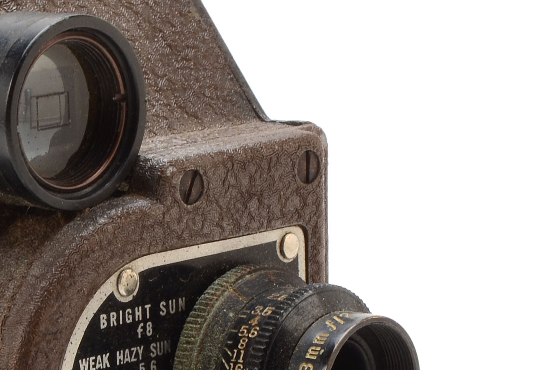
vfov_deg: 6.6
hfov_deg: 10.0
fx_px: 3172
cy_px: 400
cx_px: -11
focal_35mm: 205
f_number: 18
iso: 100
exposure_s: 1/160
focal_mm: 38
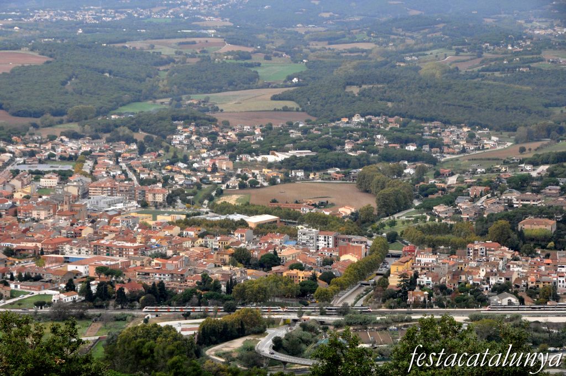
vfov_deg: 13.0
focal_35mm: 105
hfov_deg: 19.5
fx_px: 1649
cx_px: 283
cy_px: 188
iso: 1600
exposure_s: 1/400
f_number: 10
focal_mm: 70
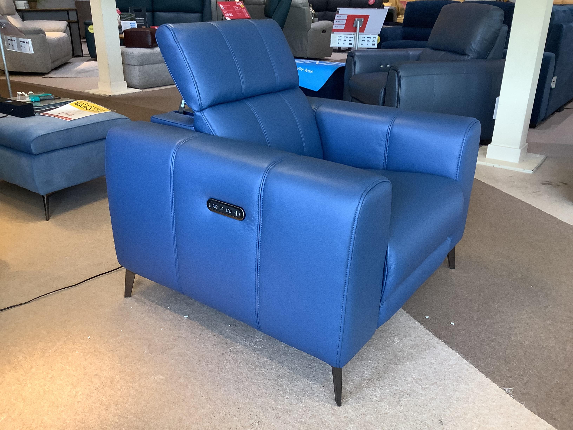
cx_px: 286
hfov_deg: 58.4
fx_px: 513
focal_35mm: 31
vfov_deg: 45.4
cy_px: 215
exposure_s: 1/50
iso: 80
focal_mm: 3.3
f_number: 2.4
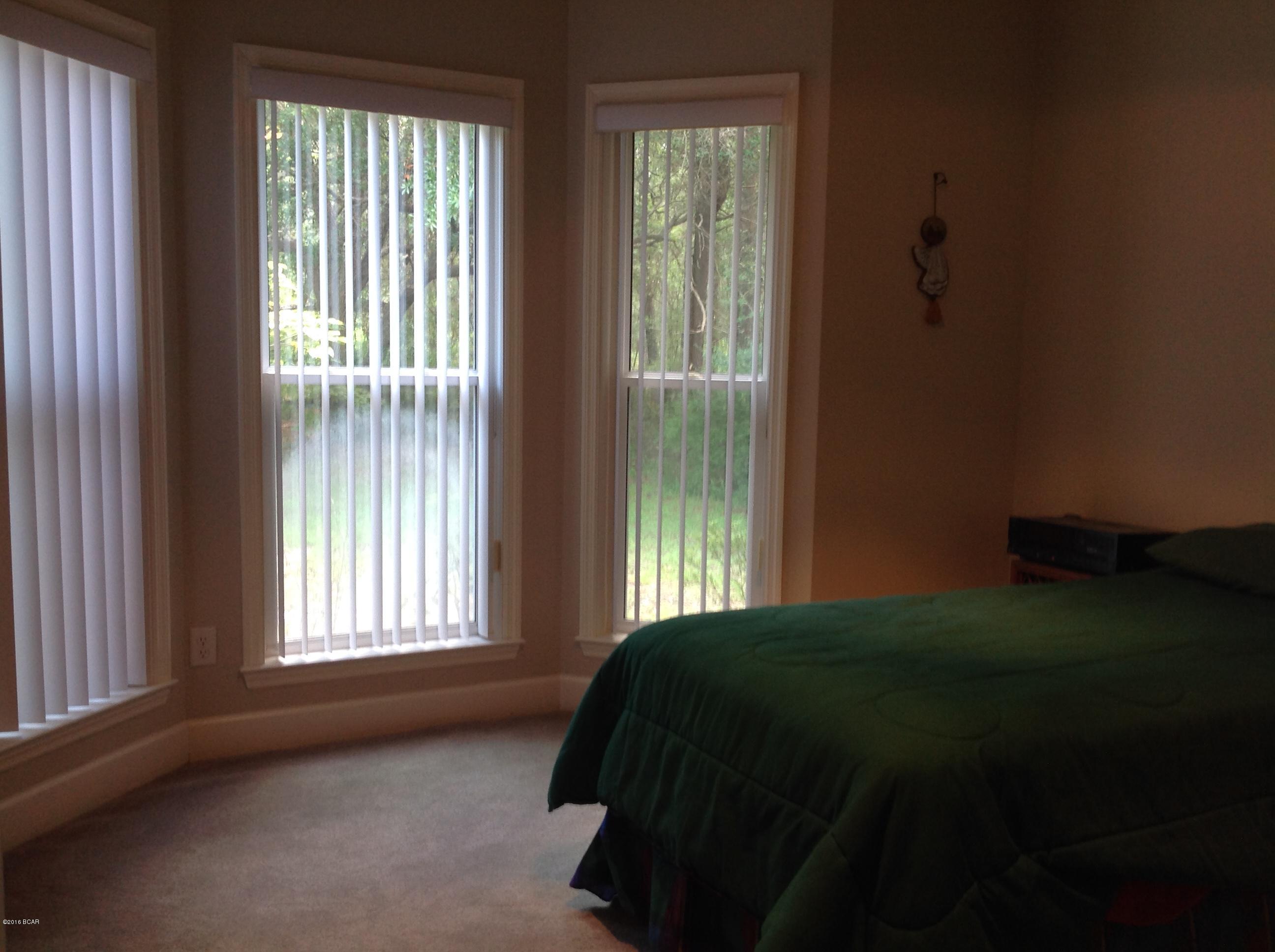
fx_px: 1287
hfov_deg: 52.7
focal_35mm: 35
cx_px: 638
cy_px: 476
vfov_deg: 40.6
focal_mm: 4.28
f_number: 2.4
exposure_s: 1/15
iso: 80
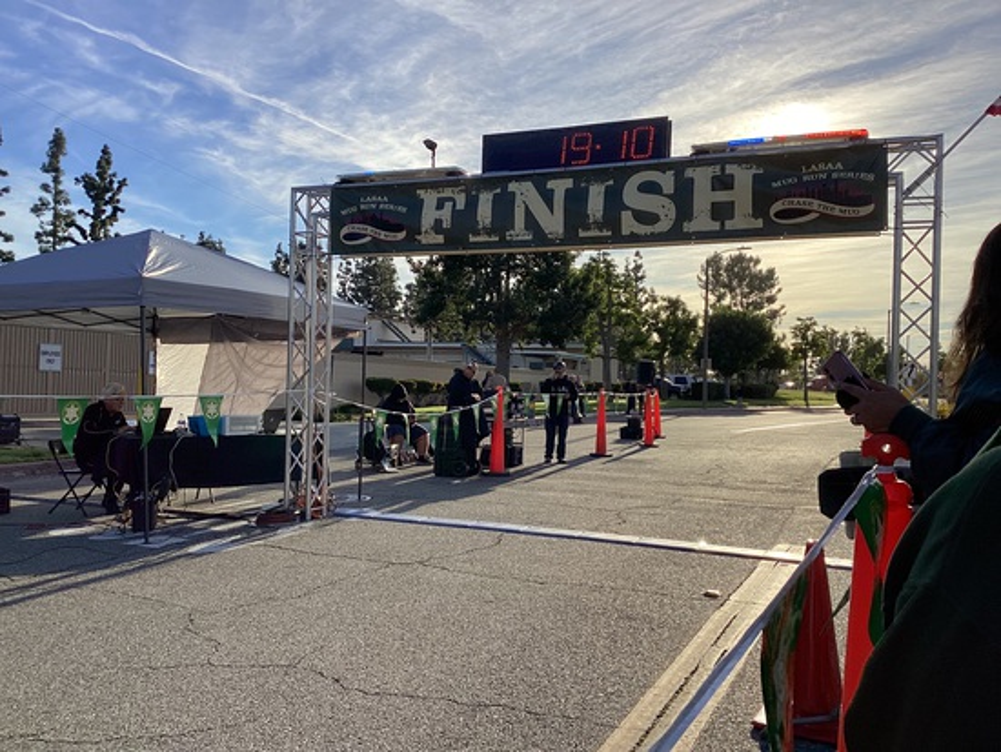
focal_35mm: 31
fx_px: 897
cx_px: 500
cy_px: 376
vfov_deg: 45.5
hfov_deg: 58.3
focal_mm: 3.3
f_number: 2.4
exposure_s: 1/1359
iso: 25
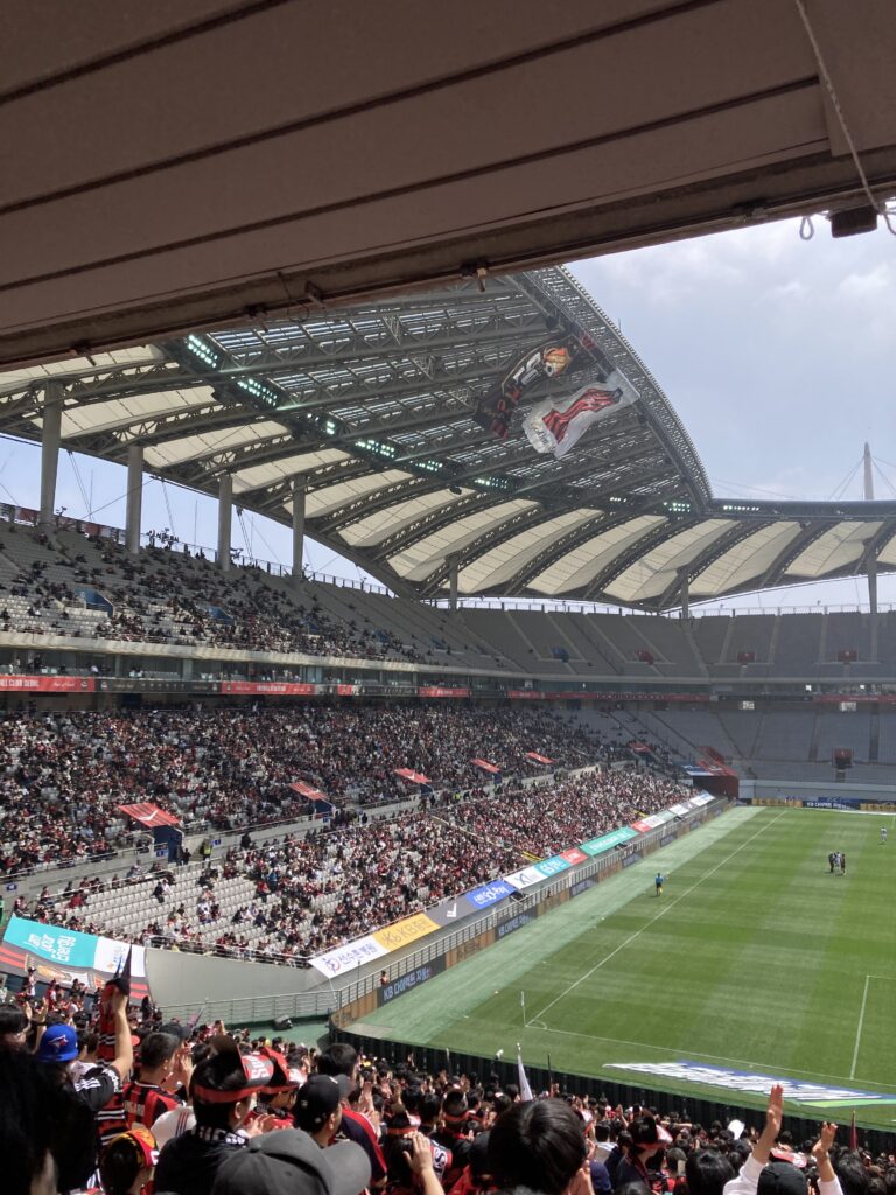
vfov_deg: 63.4
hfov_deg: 49.7
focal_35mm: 28
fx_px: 966
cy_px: 598
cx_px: 448
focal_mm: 3.99
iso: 20
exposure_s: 1/2288
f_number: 1.8
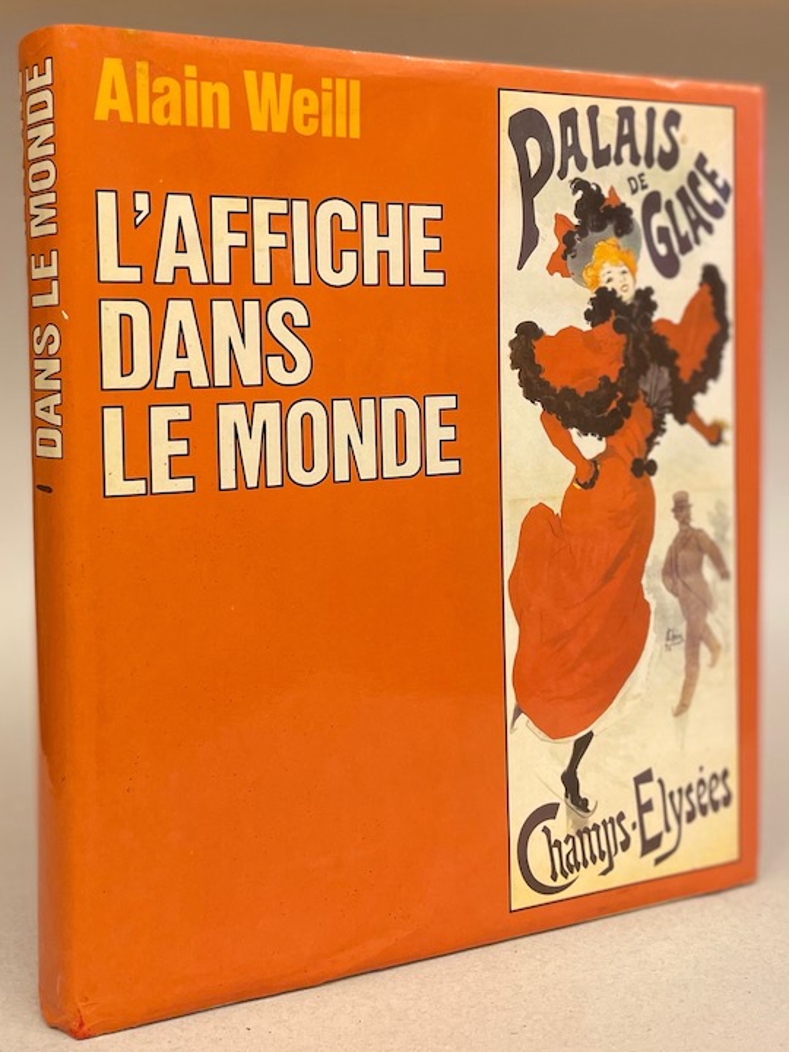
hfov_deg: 53.1
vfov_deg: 67.3
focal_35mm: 26
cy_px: 526
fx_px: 790
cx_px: 394
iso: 125
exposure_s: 1/100
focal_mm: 4.2
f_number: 1.6
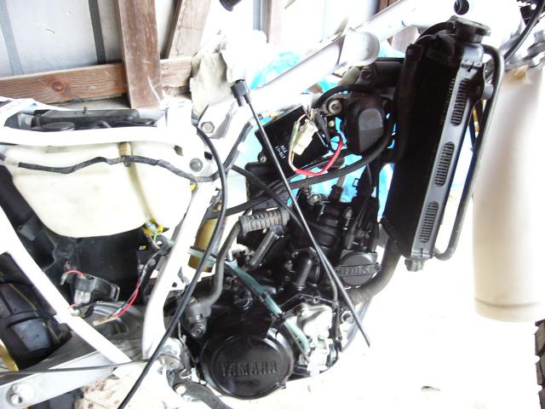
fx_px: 551
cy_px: 204
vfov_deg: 40.7
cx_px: 272
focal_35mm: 35
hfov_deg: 52.6
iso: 200
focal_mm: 5.8
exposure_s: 1/8
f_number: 2.8
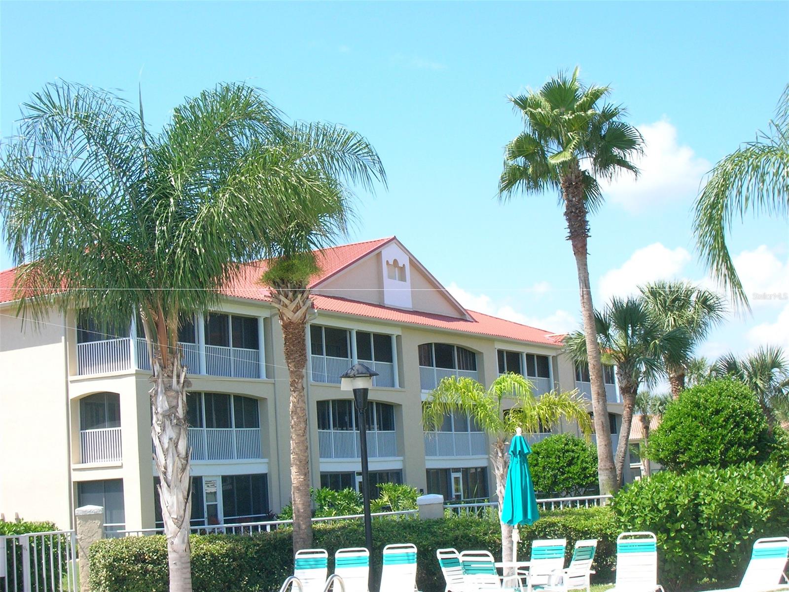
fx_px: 1322
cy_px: 296
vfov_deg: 25.2
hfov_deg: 33.2
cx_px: 394
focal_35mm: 58
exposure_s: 1/168
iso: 71
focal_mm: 9.7
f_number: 5.9
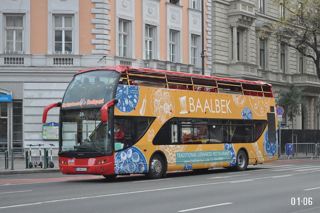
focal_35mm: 68
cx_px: 160
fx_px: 599
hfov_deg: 29.9
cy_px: 106
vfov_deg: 20.1
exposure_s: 1/500
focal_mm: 45
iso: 1600
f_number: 4.8
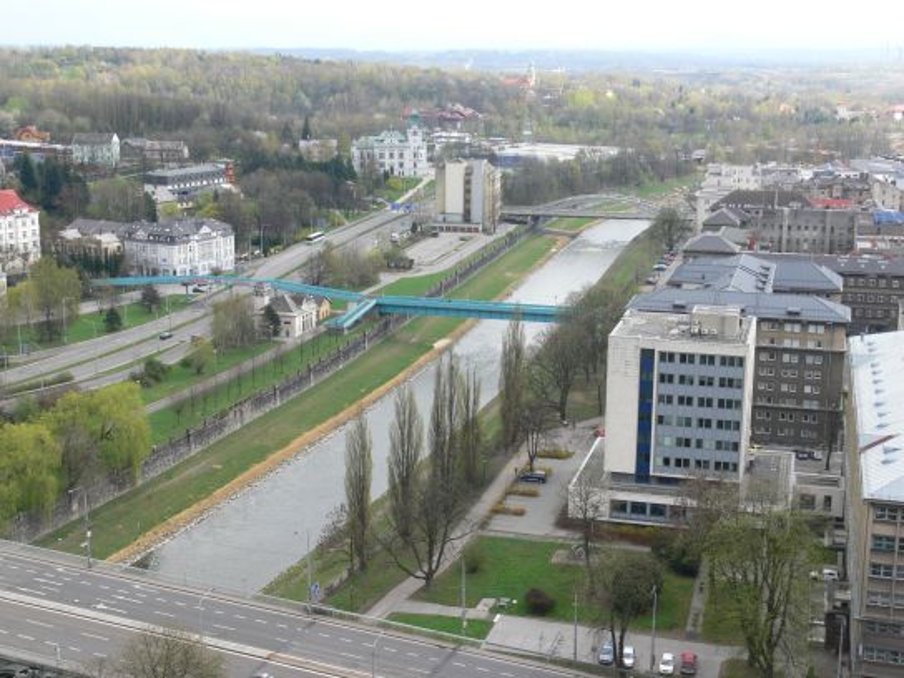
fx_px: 1280
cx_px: 452
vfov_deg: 29.7
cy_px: 339
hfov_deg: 38.9
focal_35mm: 49
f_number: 5.6
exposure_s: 1/160
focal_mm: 10.4
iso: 100
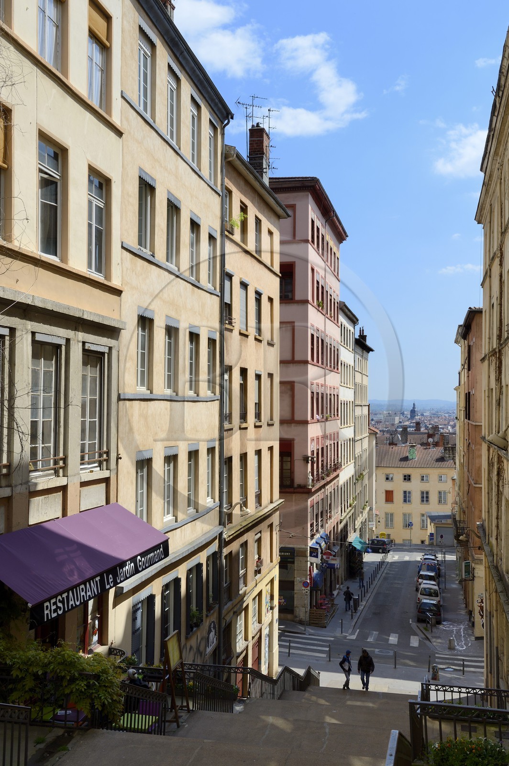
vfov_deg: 50.7
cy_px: 383
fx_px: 807
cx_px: 254
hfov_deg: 35.0
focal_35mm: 38
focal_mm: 38
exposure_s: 1/320
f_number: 11
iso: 200
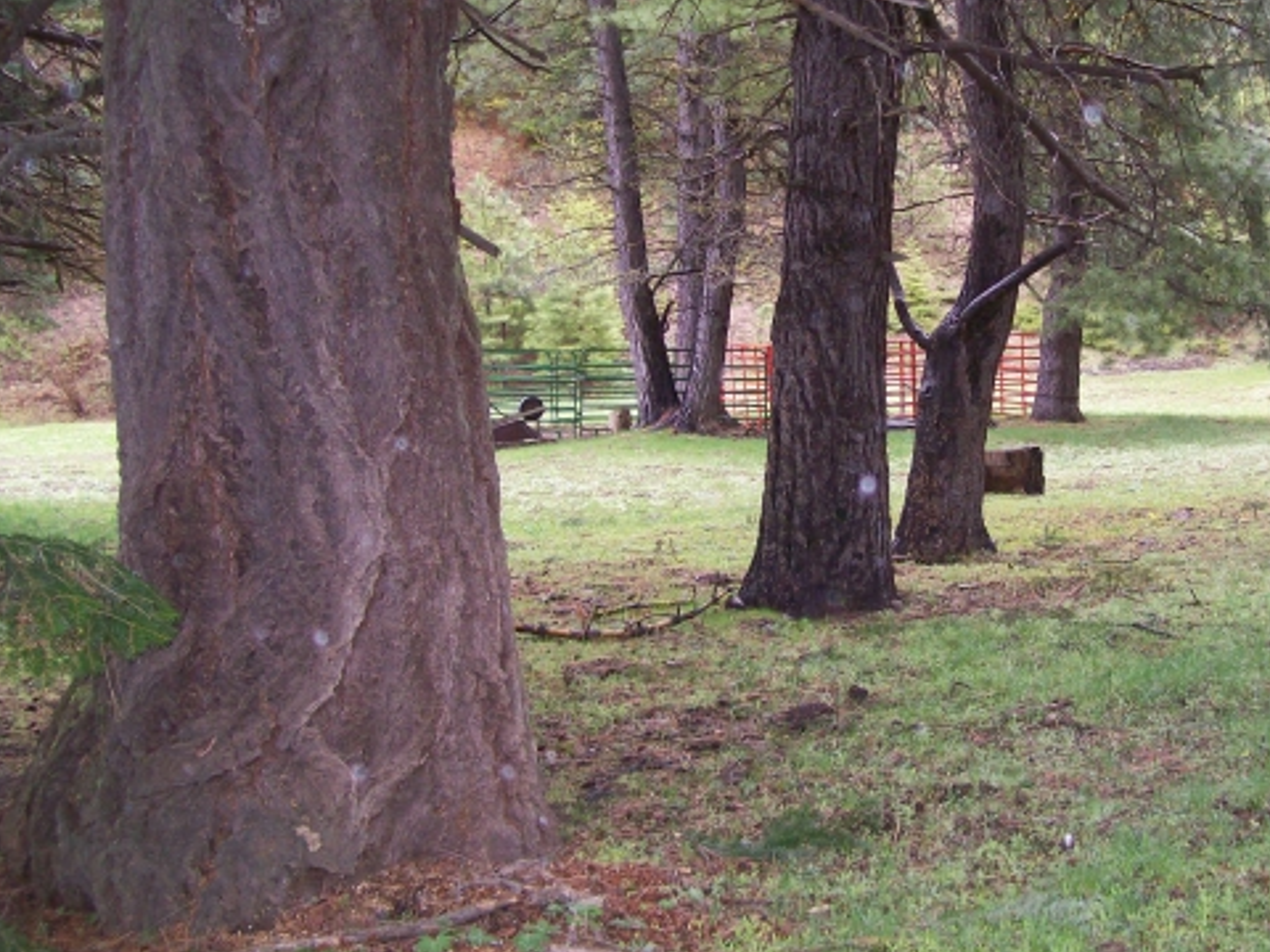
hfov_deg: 39.3
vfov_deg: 30.2
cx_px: 831
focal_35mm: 48
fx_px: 1761
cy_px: 418
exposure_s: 1/64
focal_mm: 6
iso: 140
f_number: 2.7
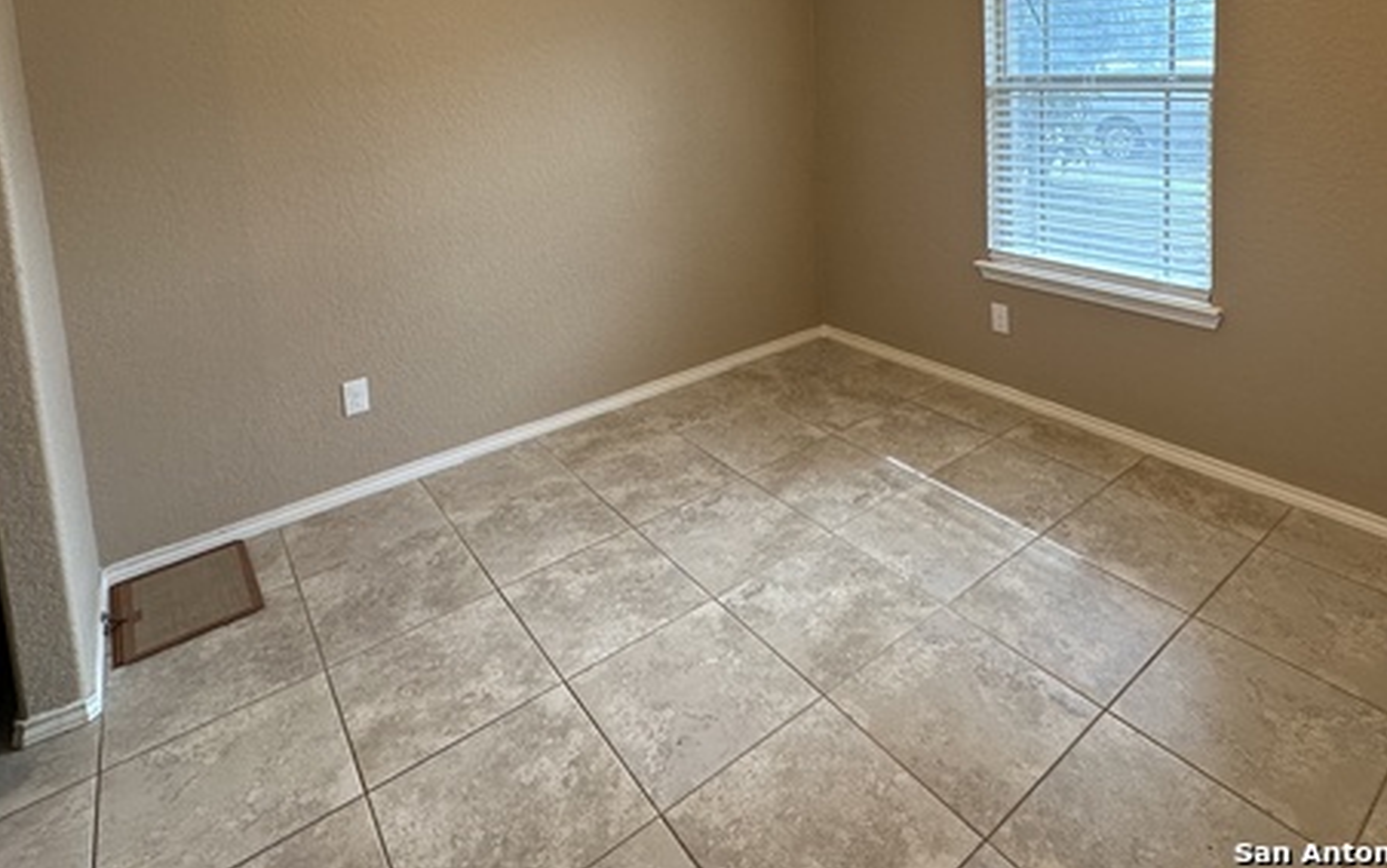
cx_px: 752
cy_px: 135
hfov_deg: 82.1
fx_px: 794
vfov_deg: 52.4
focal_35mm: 21
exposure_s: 1/120
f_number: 2.2
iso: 125
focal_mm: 2.22
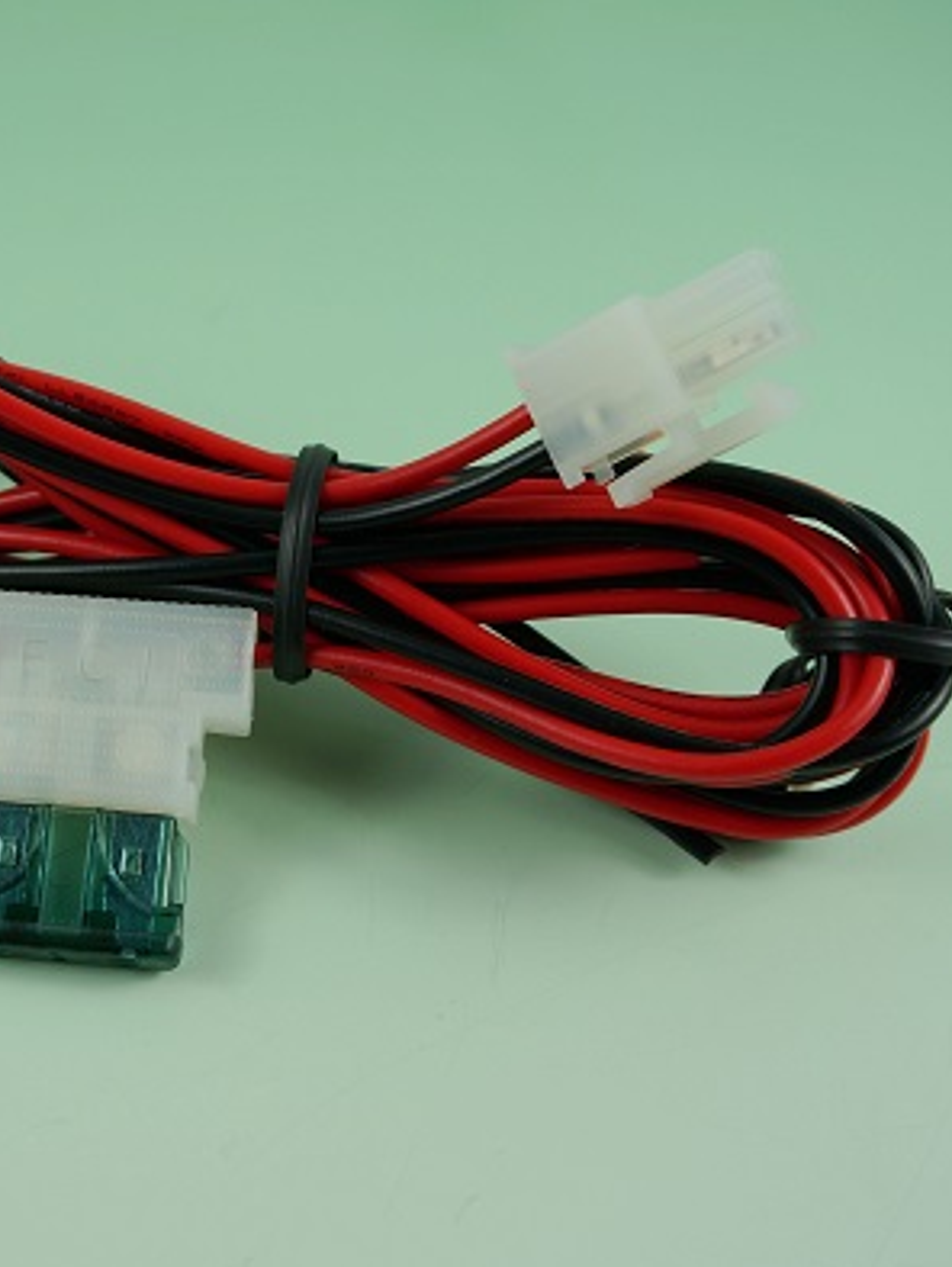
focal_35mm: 57
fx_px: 2088
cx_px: 164
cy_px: 637
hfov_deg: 25.2
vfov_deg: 33.8
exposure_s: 1/100
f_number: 7.1
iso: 100
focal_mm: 26
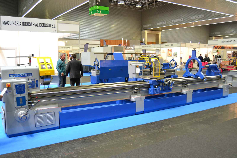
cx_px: 118
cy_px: 79
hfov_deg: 57.2
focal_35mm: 33
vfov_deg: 40.0
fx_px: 217
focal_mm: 22
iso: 1400
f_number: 3.5
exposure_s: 1/60
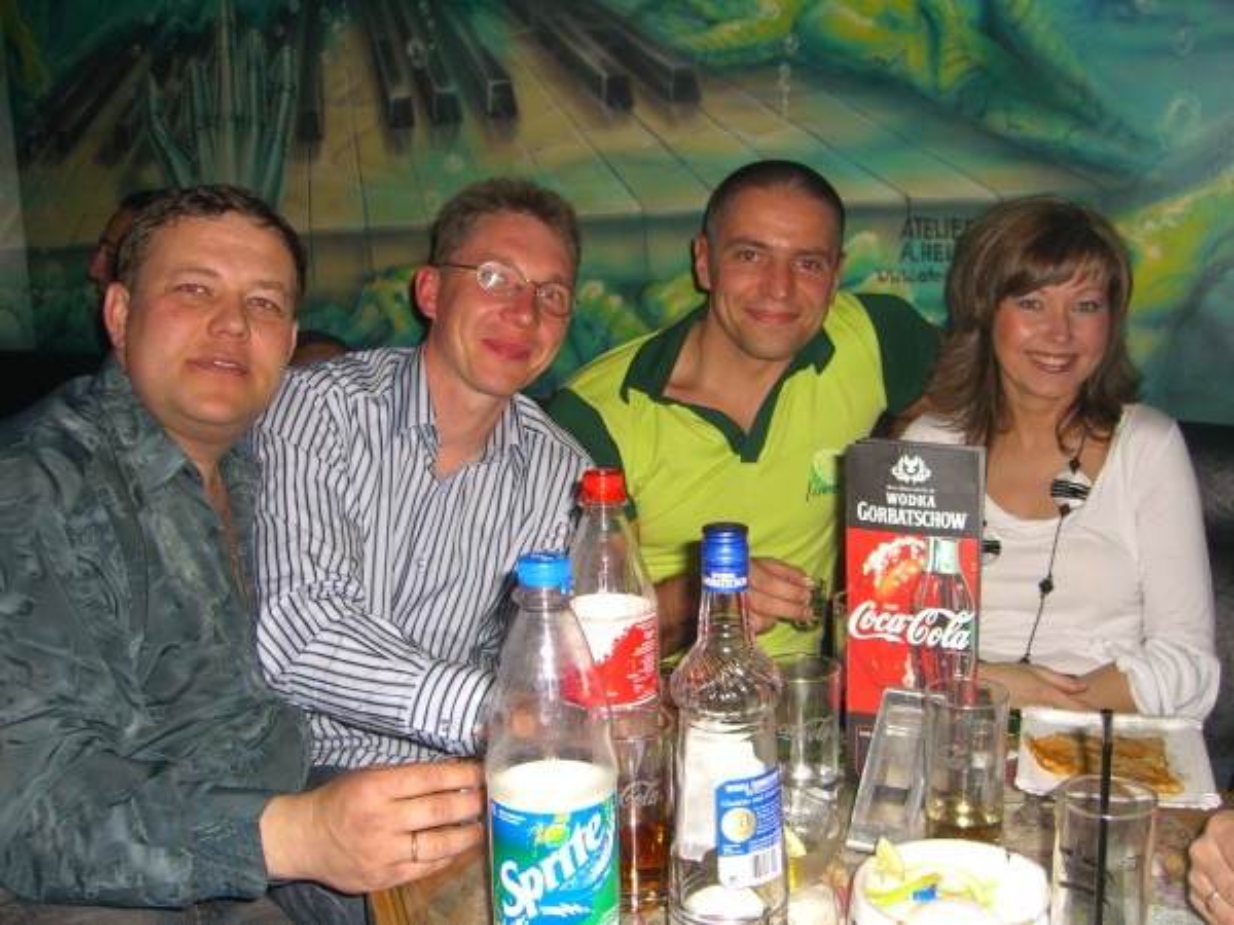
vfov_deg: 37.7
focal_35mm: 38
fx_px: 1355
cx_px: 617
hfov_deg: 49.0
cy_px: 462
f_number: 2.8
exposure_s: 1/60
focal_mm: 7.9
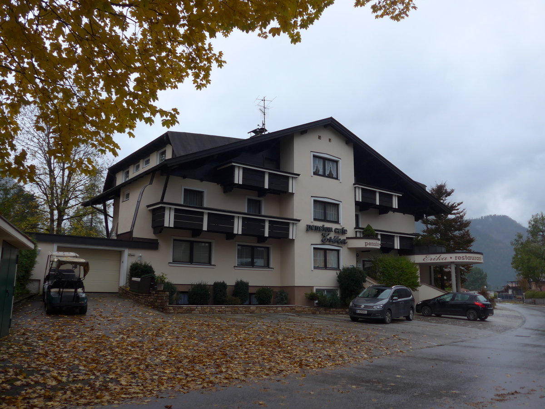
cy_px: 204
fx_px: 457
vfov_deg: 48.2
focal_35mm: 29
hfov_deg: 61.7
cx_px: 272
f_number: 2
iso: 80
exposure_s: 1/80
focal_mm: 6
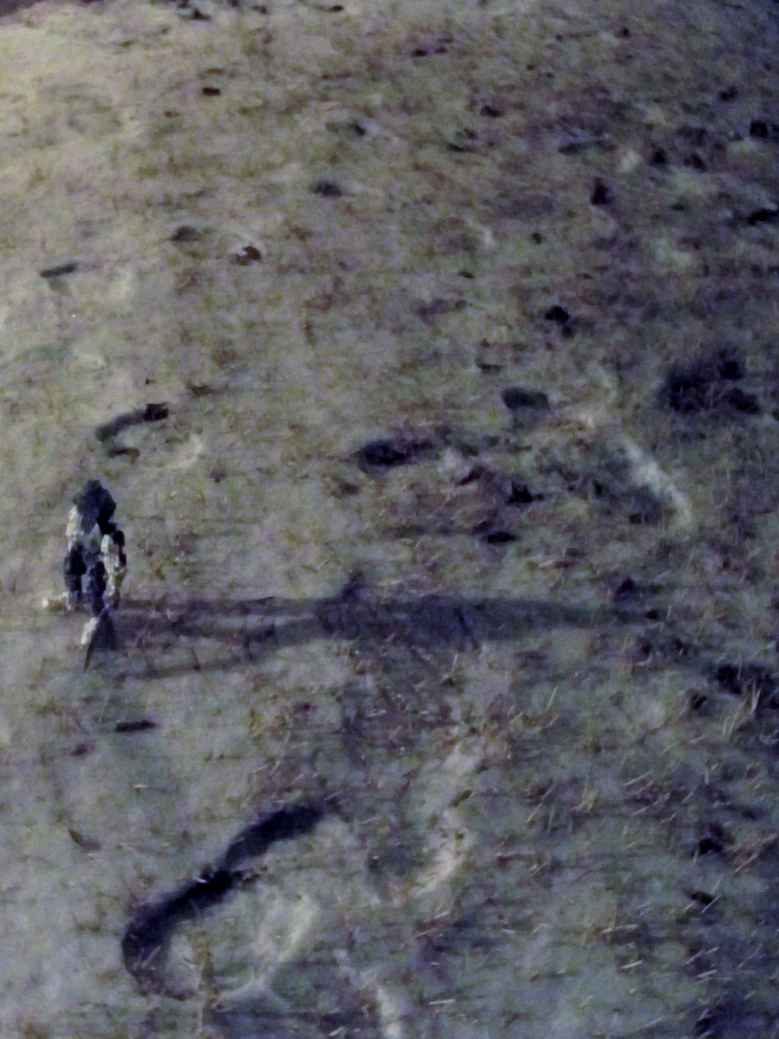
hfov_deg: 29.8
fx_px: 1410
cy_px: 517
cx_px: 108
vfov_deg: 40.4
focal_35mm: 47
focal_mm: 6.2
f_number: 3.5
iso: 1600
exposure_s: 1/8
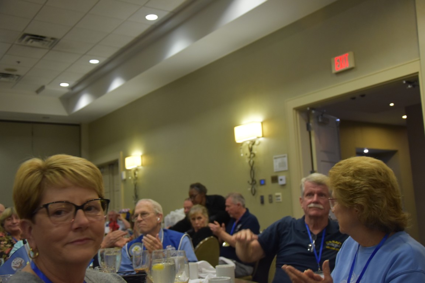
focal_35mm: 42
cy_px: 142
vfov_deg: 31.9
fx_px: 496
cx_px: 212
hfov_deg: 46.4
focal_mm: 28
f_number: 4
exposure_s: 1/60
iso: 1100
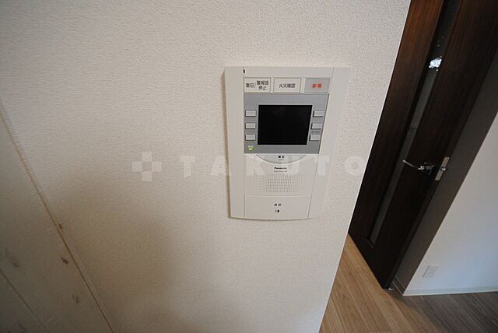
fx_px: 166
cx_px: 249
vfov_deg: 90.1
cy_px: 166
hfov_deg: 112.6
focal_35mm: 12
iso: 400
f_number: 4.5
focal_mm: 8
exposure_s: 1/25
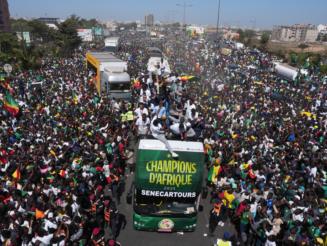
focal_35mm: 26
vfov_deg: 53.1
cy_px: 123
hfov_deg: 67.2
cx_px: 154
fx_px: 246
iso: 400
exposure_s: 1/1250
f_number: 9
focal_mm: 24
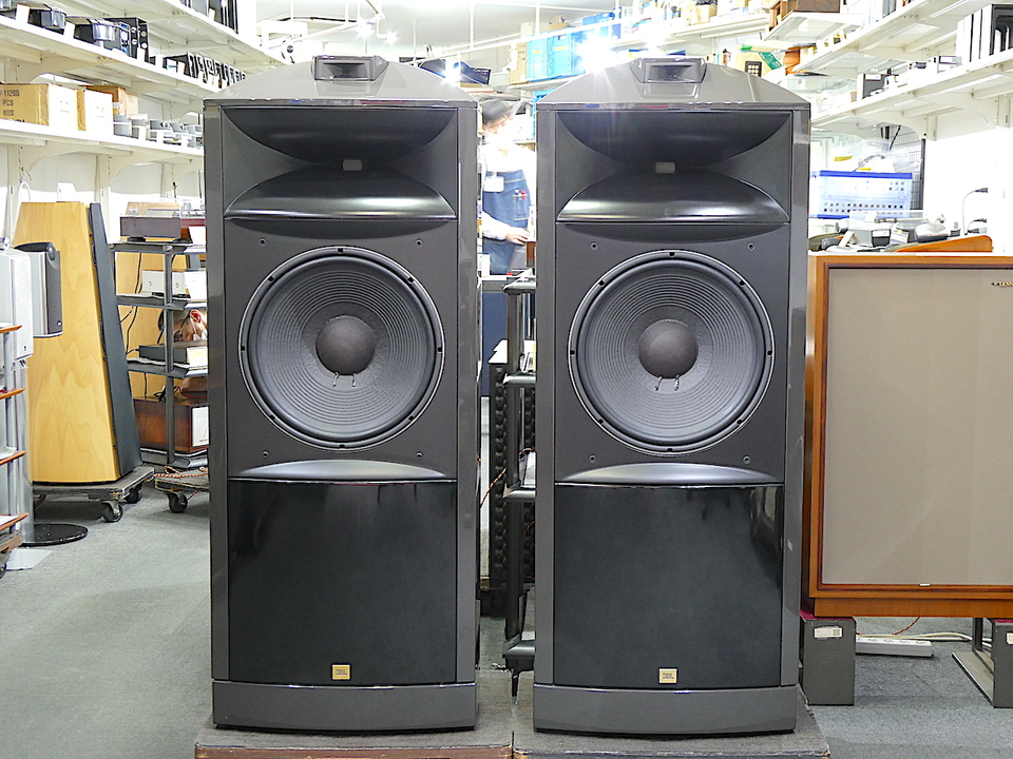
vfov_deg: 29.1
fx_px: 1463
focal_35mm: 50
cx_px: 506
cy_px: 380
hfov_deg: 38.2
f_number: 4.1
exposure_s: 1/2.5
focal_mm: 9
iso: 200
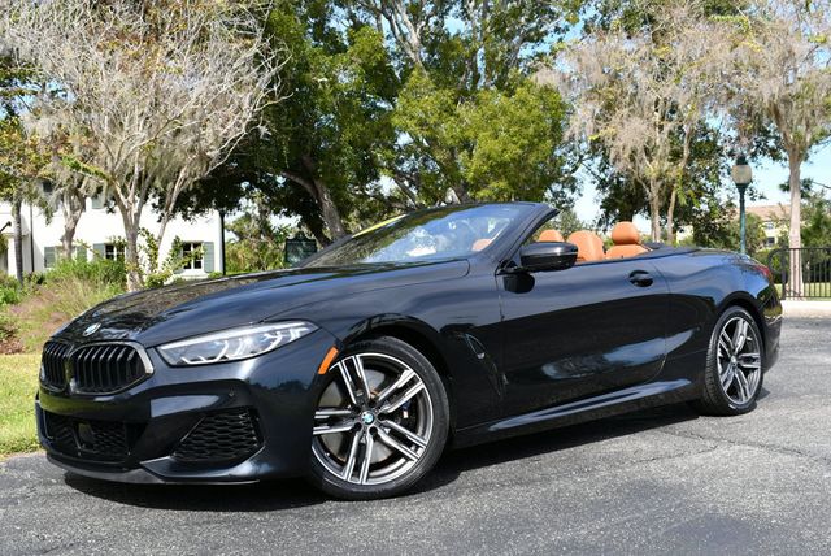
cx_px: 416
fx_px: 1017
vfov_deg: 30.6
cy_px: 278
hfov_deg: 44.5
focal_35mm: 44
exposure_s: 1/250
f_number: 8
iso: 160
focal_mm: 22
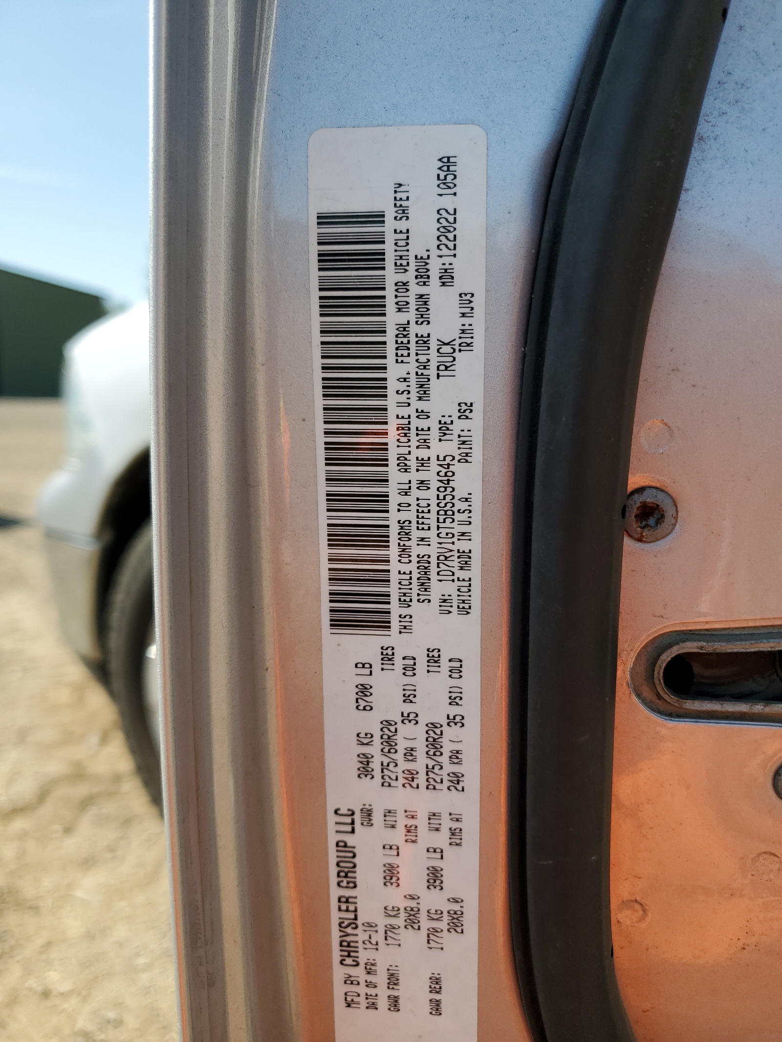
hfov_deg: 53.1
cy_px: 521
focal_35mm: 26
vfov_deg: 67.3
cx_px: 391
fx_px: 783
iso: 50
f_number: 1.5
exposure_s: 1/1667
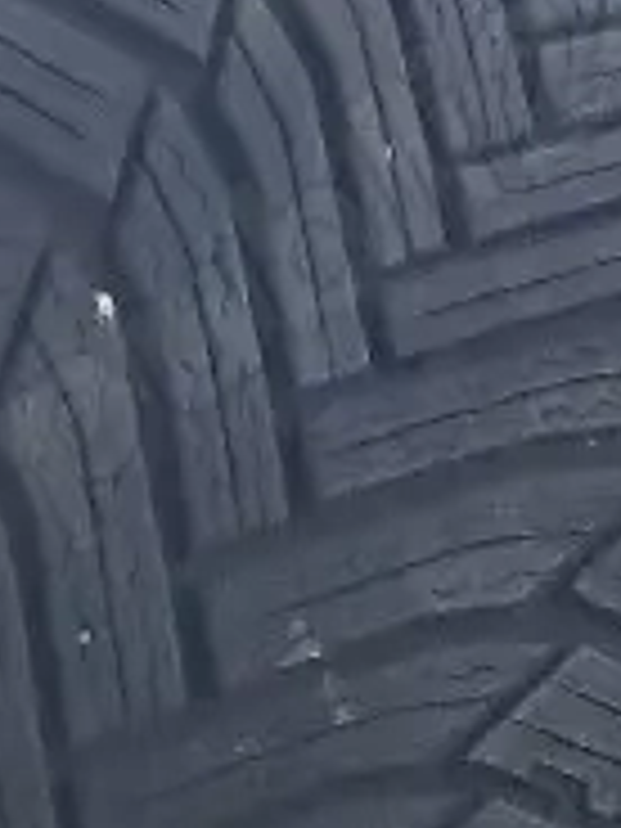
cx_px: 1944
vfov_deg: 10.1
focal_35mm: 196
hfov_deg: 6.8
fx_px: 4688
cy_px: 313
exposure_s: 1/50
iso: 50
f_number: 1.8
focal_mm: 4
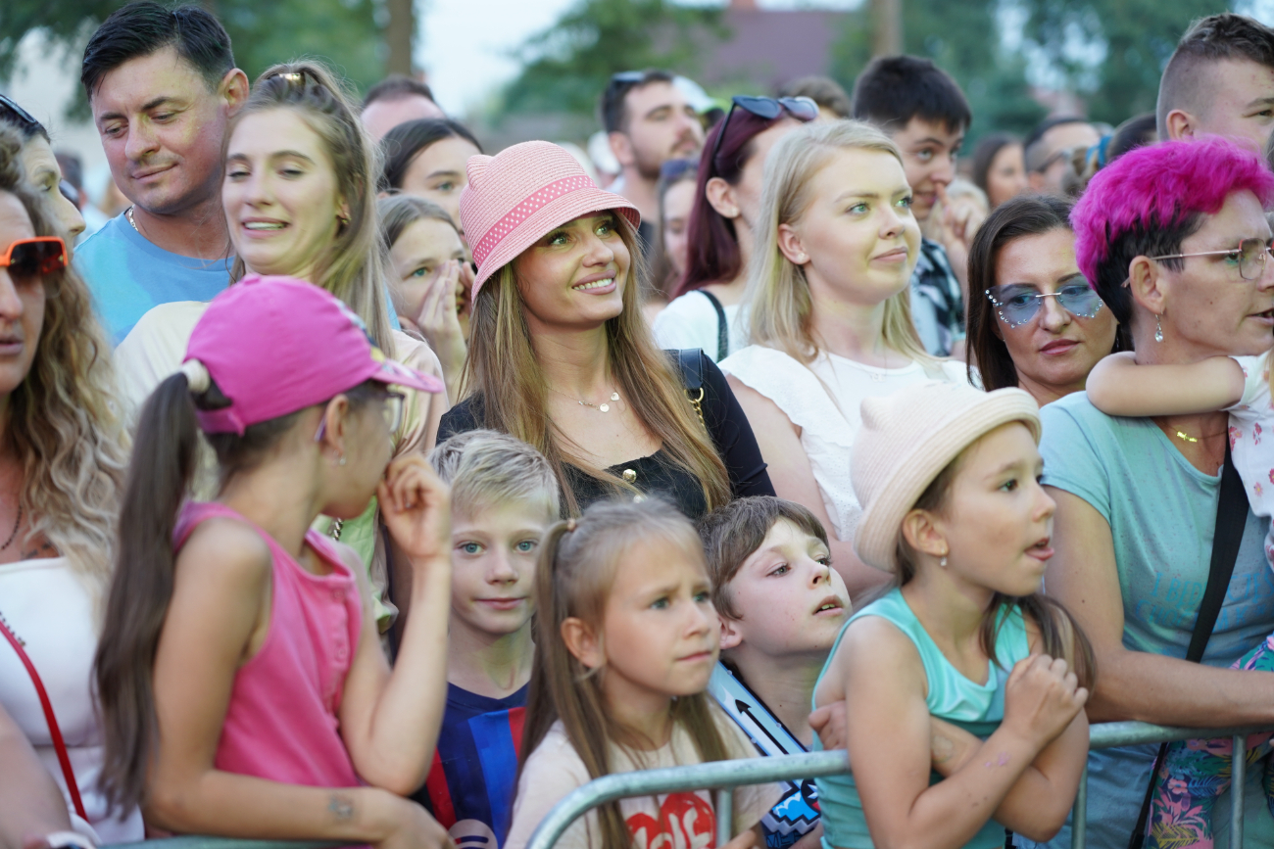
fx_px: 3716
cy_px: 424
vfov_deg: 13.0
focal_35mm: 105
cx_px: 637
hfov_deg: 19.5
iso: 500
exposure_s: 1/100
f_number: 4
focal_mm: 105
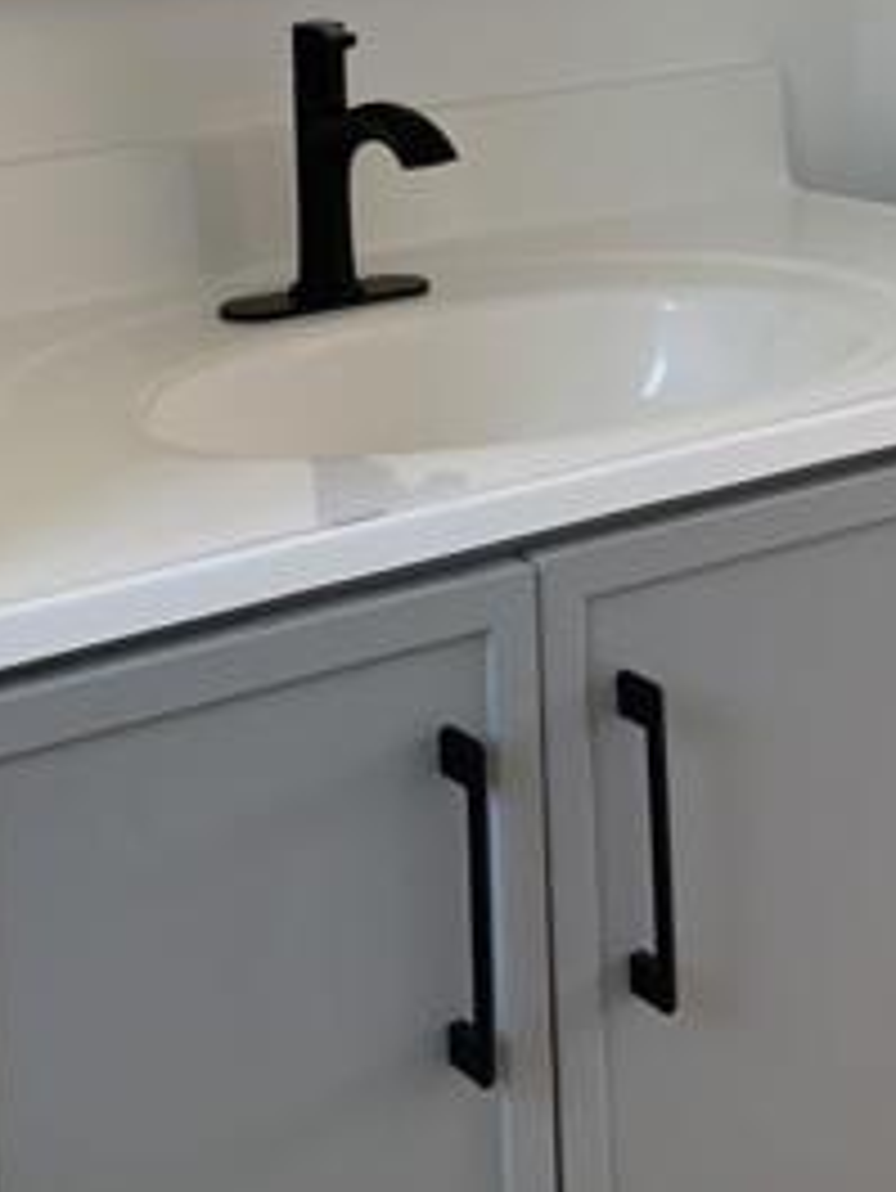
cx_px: 414
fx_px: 2414
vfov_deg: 25.7
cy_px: -121
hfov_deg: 21.0
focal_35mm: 70
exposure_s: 1/60
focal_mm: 3
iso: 50
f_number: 1.8
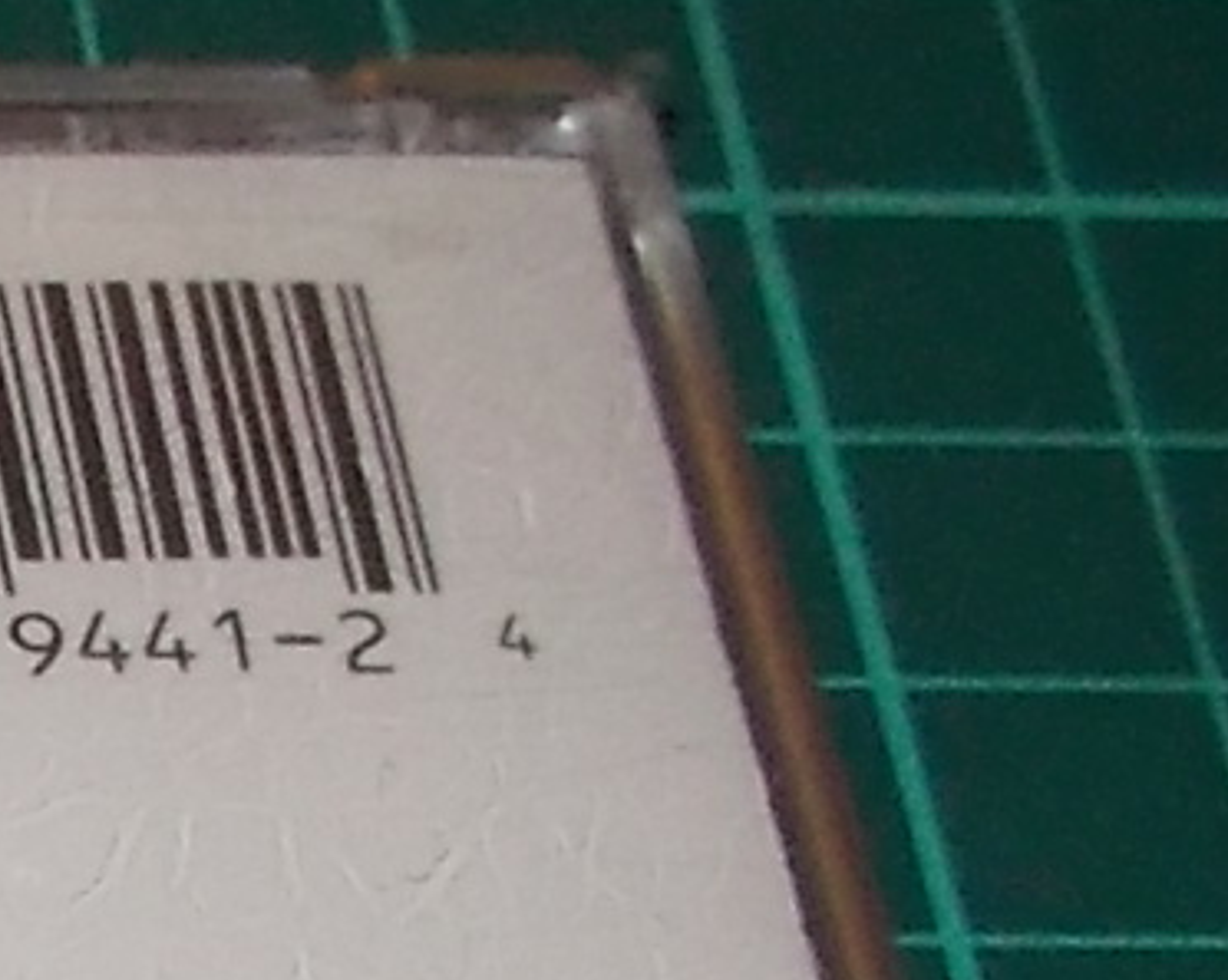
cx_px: -1822
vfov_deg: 8.2
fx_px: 6283
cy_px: 2382
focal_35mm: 173
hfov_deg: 9.7
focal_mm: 4.1
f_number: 3.3
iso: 200
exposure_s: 1/30
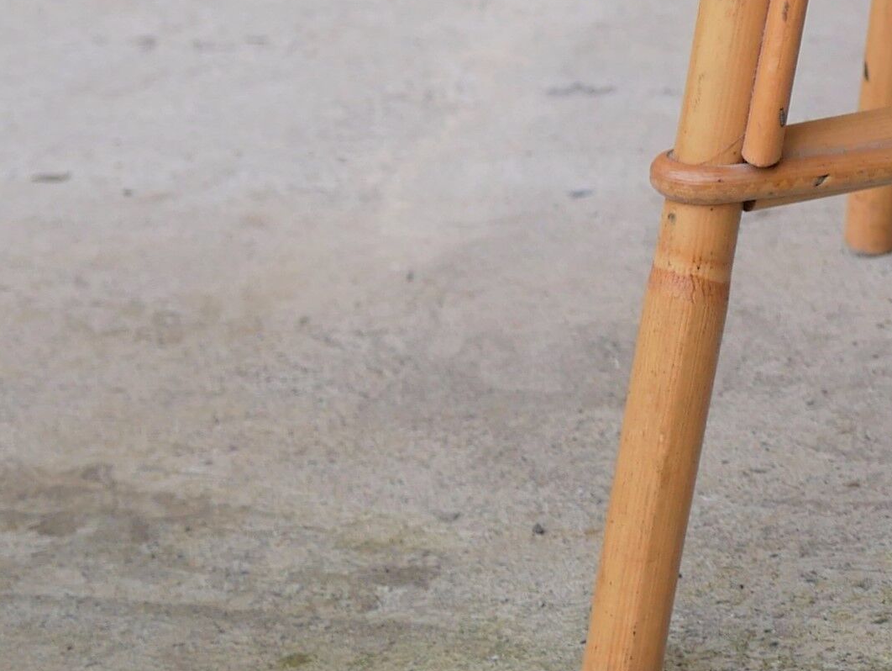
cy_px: -210
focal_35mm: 169
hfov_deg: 11.0
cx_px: 1560
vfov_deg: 8.7
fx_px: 4358
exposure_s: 1/320
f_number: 2.8
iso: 200
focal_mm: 20
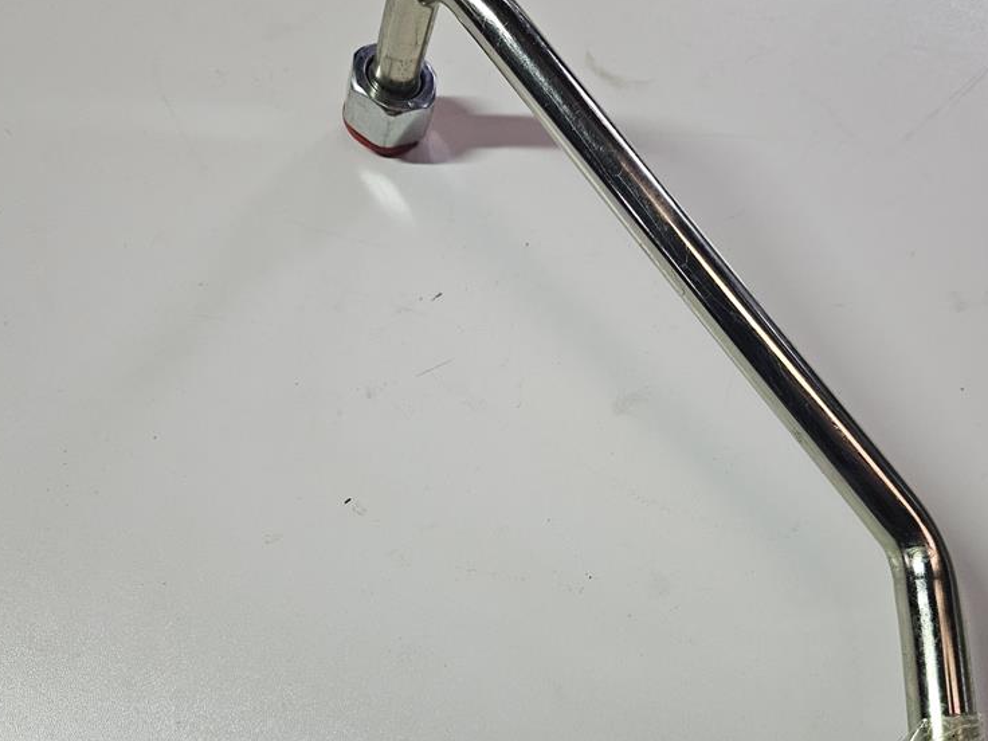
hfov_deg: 56.5
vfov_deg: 44.1
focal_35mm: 32
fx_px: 913
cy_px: 399
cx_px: 584
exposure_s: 1/142
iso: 400
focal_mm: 5.4
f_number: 1.8
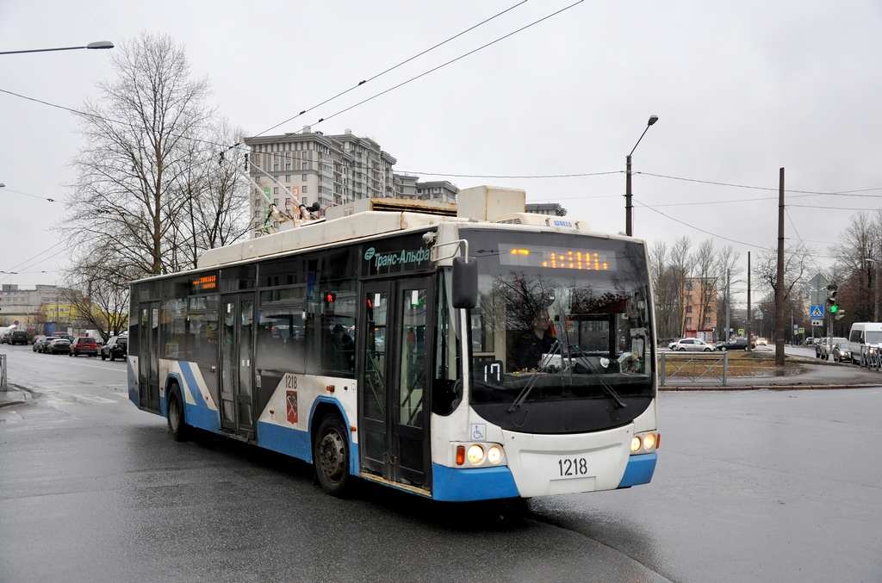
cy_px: 292
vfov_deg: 35.3
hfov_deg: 51.4
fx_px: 916
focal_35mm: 38
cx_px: 441
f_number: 4
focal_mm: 25
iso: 1000
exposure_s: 1/800
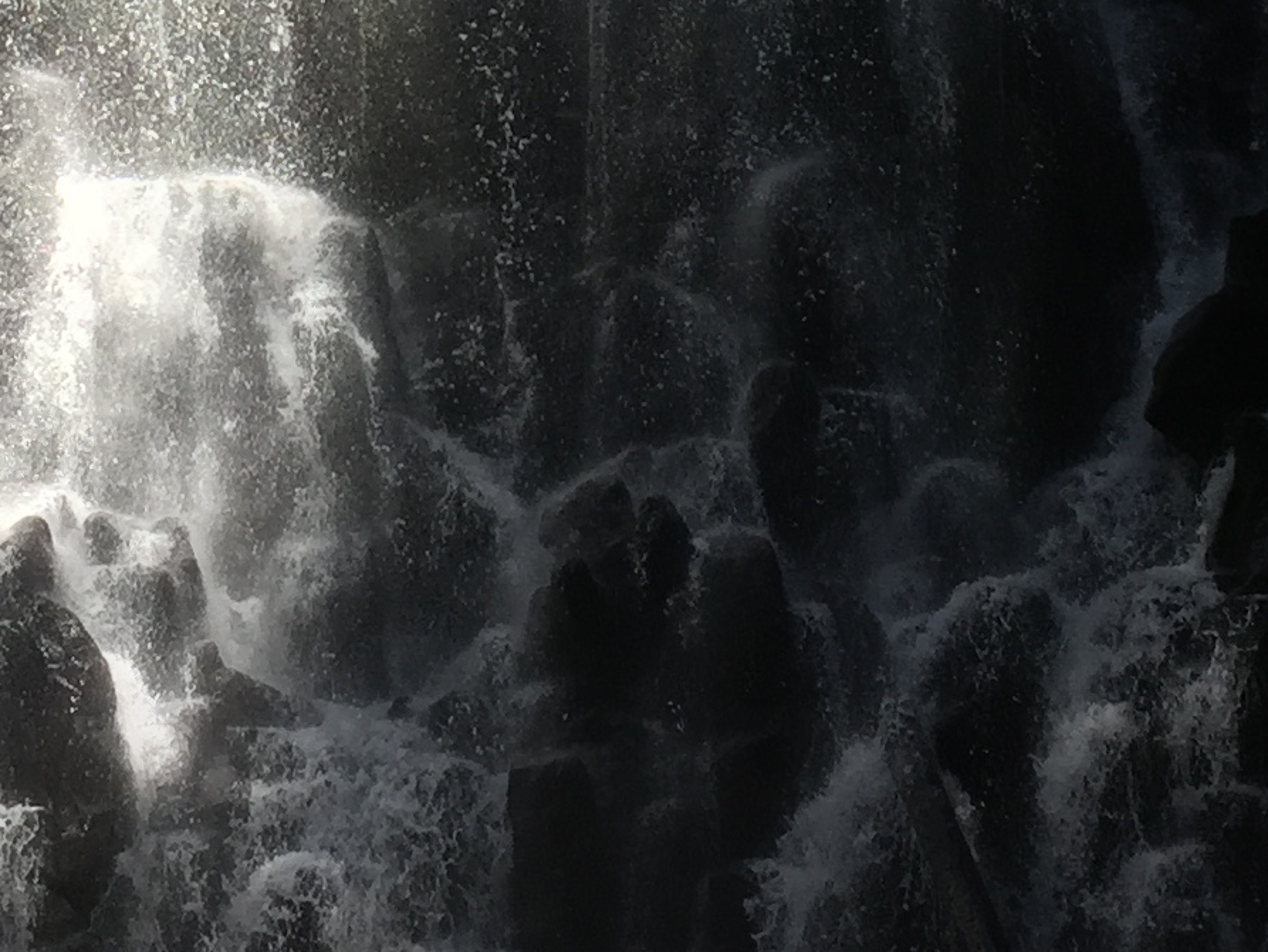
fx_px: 3883
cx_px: 434
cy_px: -314
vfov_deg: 13.4
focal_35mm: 106
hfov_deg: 18.5
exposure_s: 1/565
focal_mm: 4.15
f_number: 2.2
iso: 32
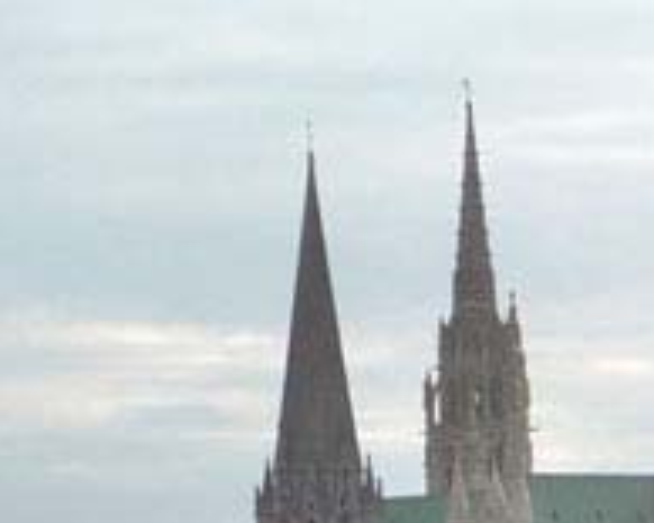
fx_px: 7313
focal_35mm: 378
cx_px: 664
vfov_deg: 4.1
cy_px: 503
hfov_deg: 5.1
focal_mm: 19.1
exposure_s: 1/200
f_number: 4.7
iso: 160
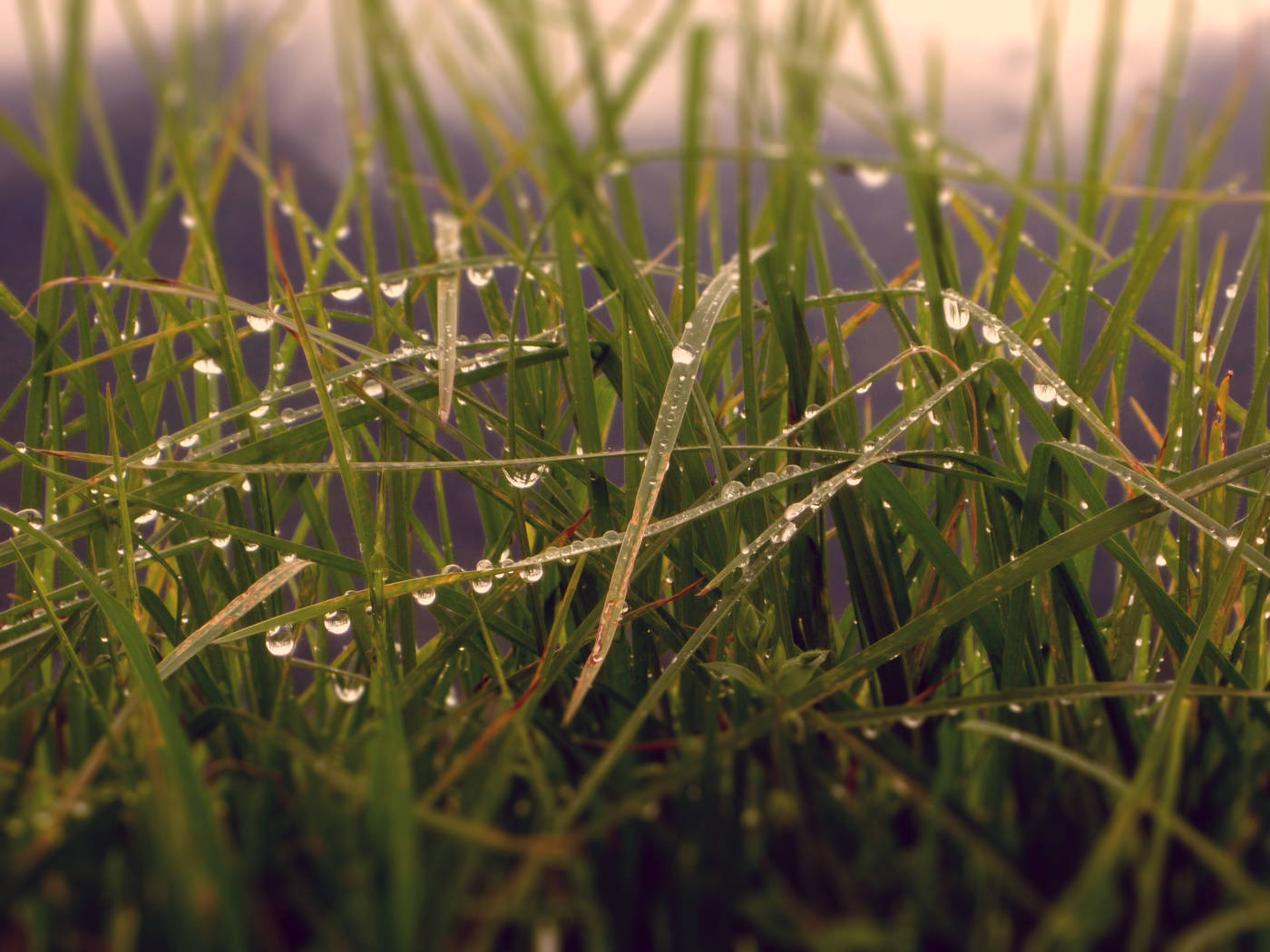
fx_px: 6237
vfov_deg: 8.7
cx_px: 635
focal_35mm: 170
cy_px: 476
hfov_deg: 11.6
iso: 100
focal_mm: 20.8
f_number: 5.8
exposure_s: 1/160
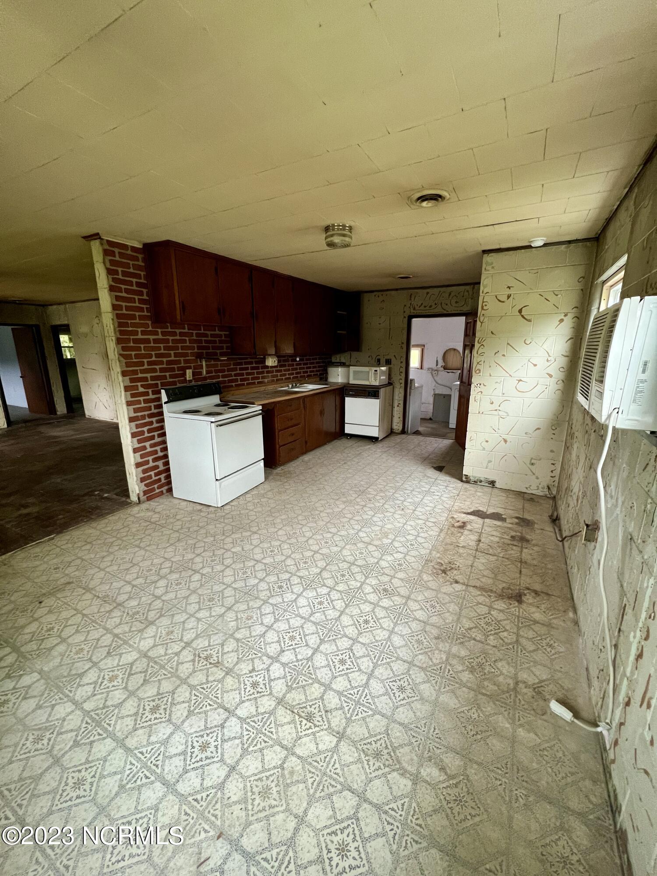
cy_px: 438
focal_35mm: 13
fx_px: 329
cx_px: 328
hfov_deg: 89.9
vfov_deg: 106.2
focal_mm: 1.57
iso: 250
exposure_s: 1/90
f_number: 1.8
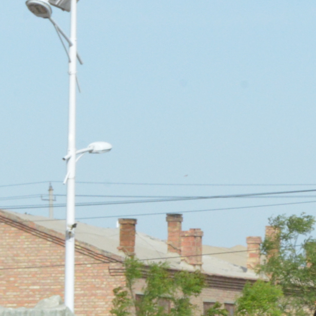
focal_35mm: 335
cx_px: 899
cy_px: 149
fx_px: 3460
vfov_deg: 5.2
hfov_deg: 5.0
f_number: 16
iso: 3200
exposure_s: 1/1000
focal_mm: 66
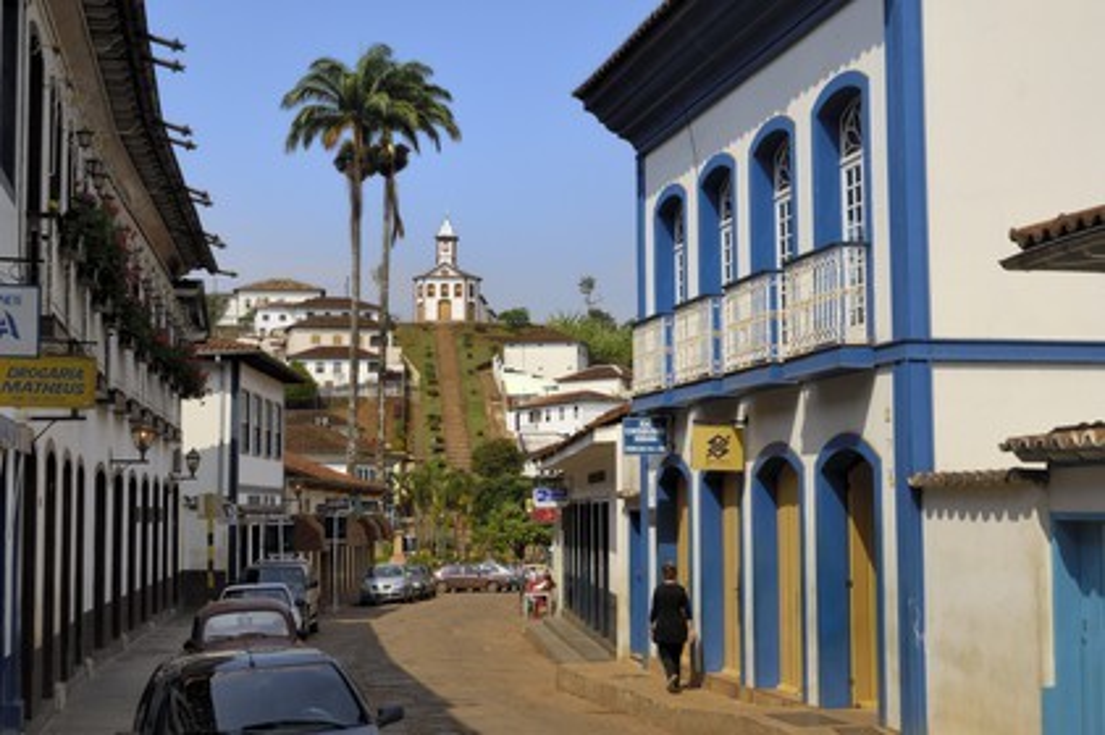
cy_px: 368
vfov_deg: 23.7
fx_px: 1748
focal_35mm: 57
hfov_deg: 35.1
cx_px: 552
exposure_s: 1/125
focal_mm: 38
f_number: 13
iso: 100
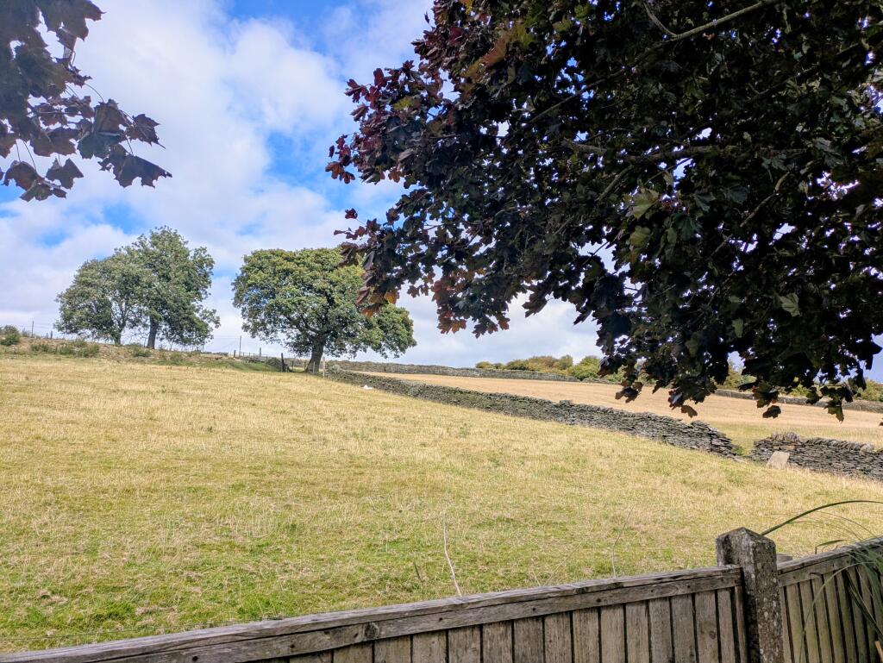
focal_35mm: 25
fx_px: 638
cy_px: 332
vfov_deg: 54.9
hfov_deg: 69.4
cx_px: 442
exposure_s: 1/1481
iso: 48
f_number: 1.89
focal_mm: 5.43
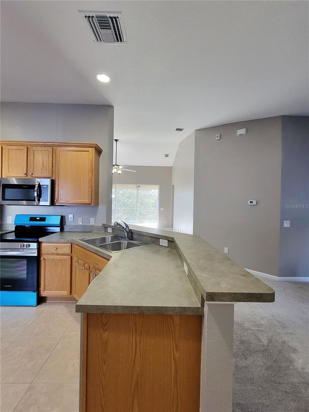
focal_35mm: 13
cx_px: 154
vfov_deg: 106.2
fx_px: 155
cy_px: 206
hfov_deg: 89.9
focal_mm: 2.2
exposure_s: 1/60.2
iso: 250
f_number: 2.2
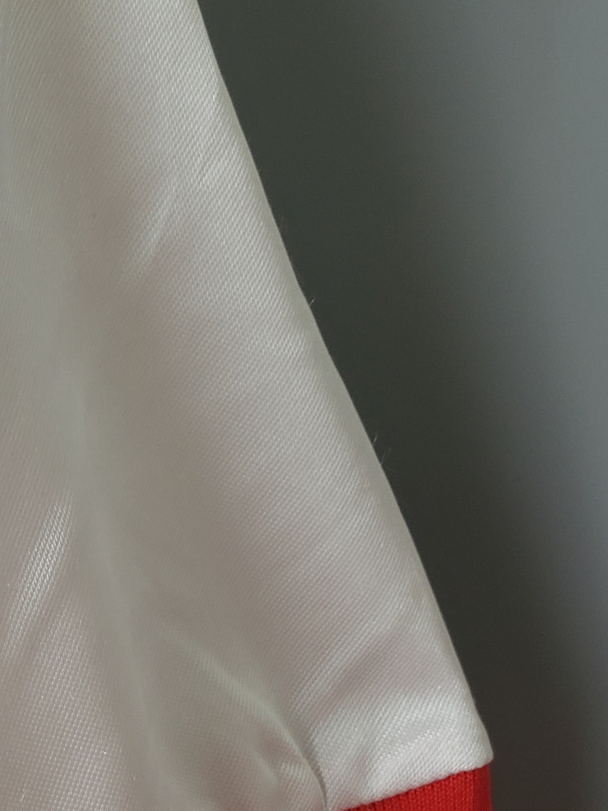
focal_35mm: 64
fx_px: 1498
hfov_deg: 21.7
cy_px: 650
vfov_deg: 29.6
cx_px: -73
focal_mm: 4.3
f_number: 1.5
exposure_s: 1/50
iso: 100
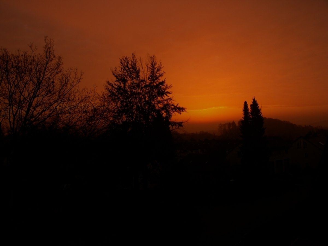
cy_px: 123
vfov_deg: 44.2
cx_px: 164
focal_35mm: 32
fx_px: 303
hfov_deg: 56.8
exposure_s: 1/100
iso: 50
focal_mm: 8.4
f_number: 3.2
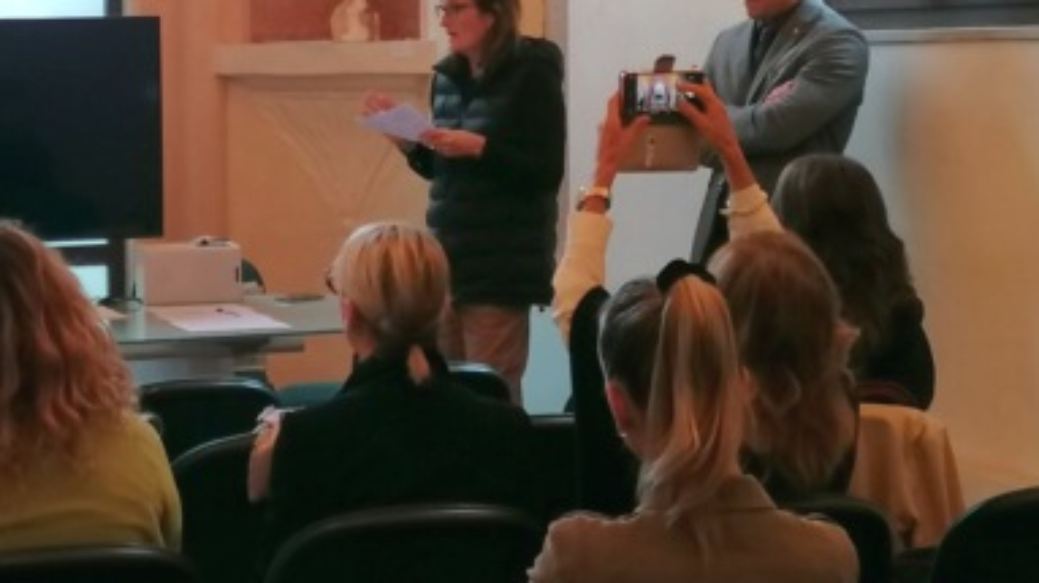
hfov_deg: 22.9
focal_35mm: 91
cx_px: 133
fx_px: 2506
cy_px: 16
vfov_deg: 13.1
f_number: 1.8
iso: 125
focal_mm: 4.75
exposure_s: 1/50
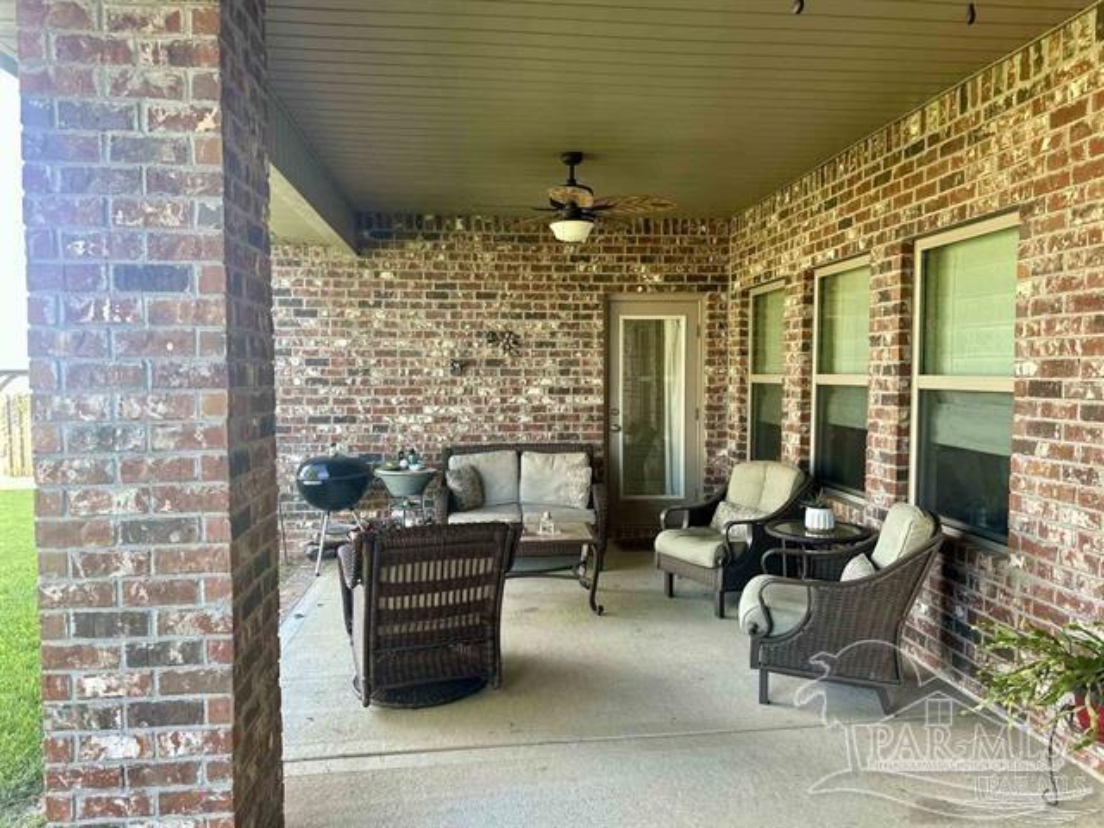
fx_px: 765
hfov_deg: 71.6
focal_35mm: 24
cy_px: 414
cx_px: 552
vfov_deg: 56.8
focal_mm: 6.86
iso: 100
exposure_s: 1/121
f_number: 1.78
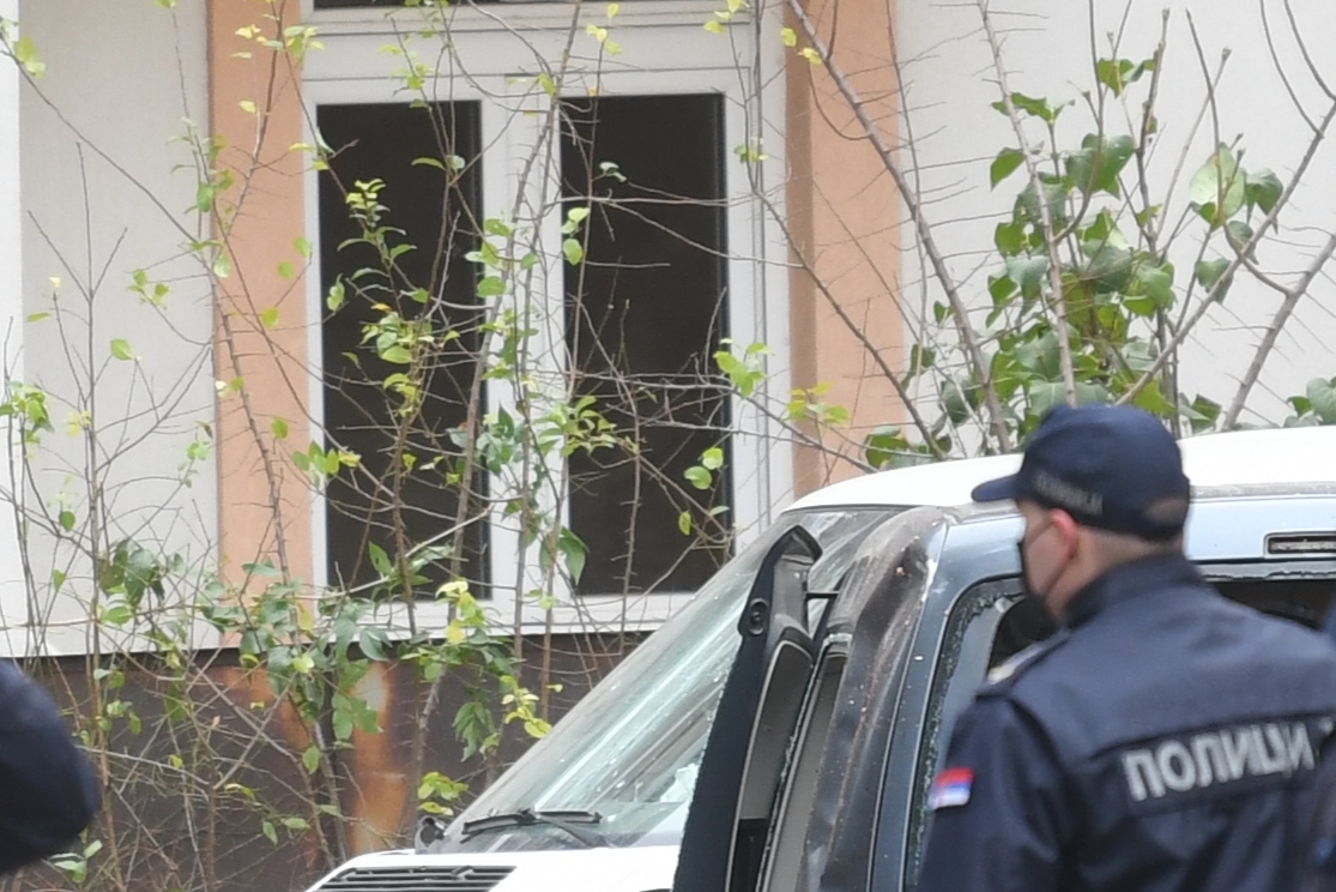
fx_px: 20267
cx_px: 723
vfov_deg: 2.5
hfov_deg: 3.8
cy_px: 1204
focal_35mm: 546
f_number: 3.5
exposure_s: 1/200
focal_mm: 200
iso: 400
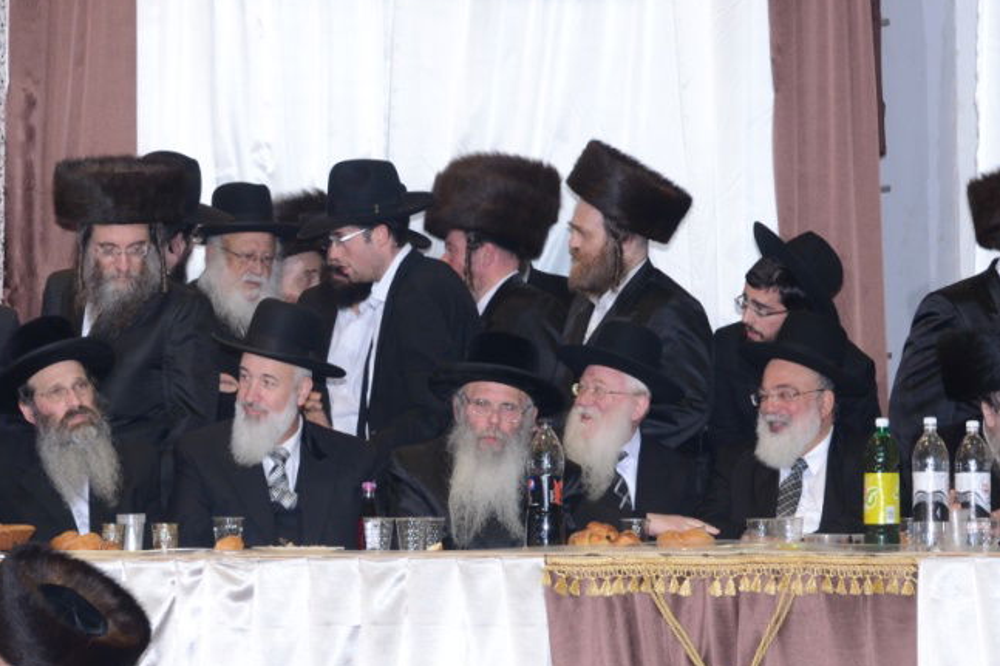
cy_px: 406
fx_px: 4937
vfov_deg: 7.7
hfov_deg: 11.6
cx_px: 359
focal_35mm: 178
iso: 800
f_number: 6.3
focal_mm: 75
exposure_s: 1/125
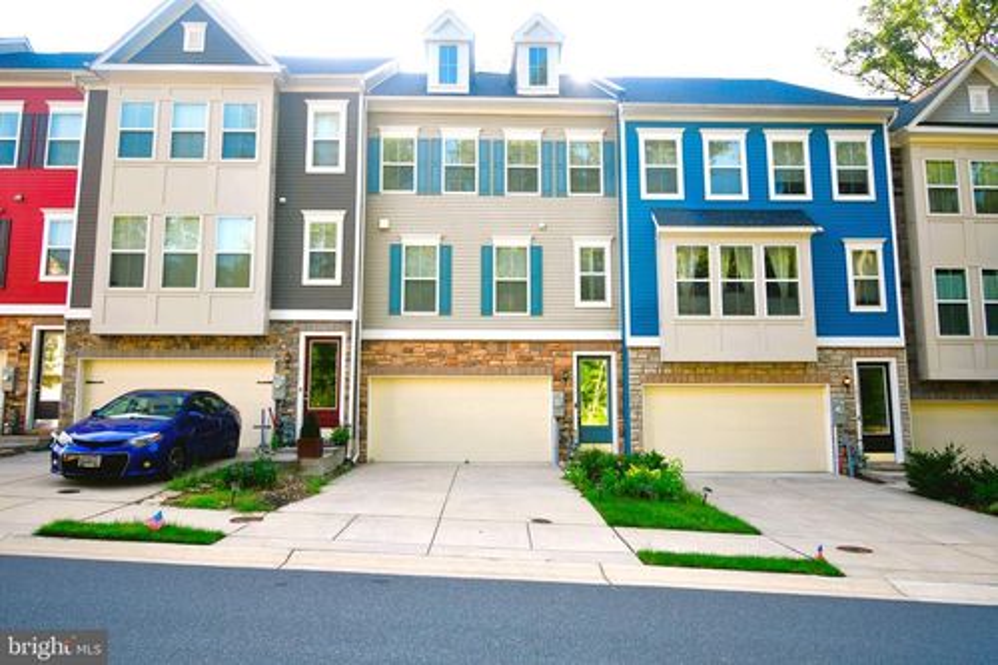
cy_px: 332
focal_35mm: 22
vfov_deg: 57.2
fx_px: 610
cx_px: 499
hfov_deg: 78.6
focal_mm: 15
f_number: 5.3
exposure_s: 1/60
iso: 50
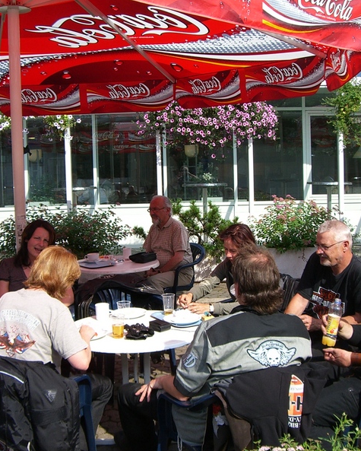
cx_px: 173
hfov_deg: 30.3
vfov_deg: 37.3
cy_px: 227
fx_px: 667
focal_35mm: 50
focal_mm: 6.2
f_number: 4.3
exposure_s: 1/400
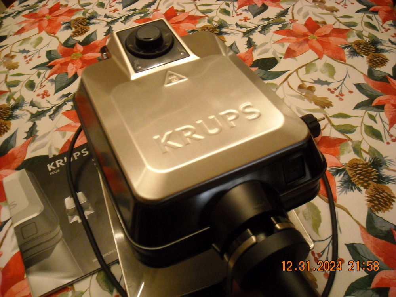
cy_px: 148
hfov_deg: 52.6
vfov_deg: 40.7
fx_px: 400
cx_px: 198
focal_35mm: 35
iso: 400
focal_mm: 5.7
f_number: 2.8
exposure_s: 1/12
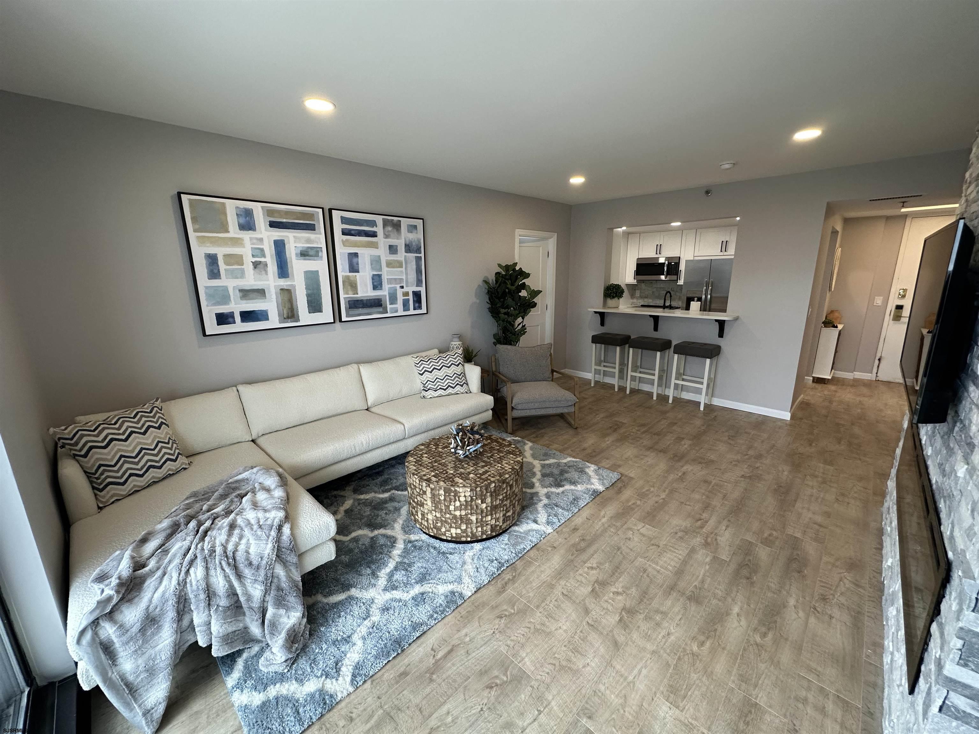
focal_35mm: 14
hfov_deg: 102.1
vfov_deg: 85.7
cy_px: 367
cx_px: 490
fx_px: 396
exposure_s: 1/120
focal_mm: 2.22
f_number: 2.2
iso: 160
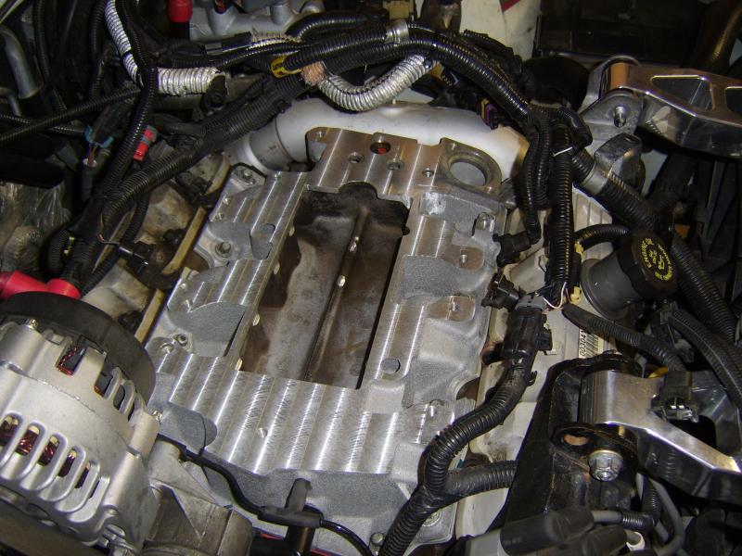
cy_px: 278
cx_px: 371
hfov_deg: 58.4
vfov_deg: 45.4
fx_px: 664
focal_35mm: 31
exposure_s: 1/30
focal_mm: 8.13
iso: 141
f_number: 2.7
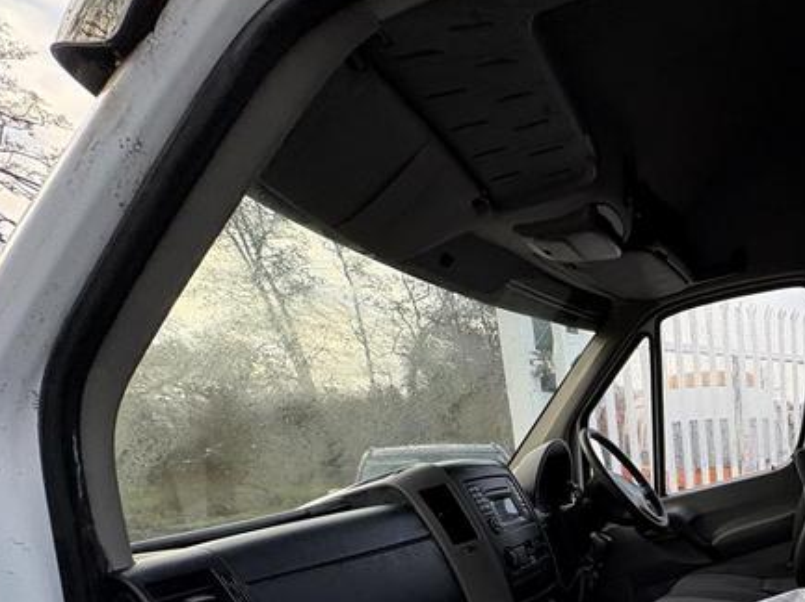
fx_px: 674
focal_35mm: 29
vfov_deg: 41.8
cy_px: 602
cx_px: 786
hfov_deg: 51.0
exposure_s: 1/157
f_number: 2.2
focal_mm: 2.22
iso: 40
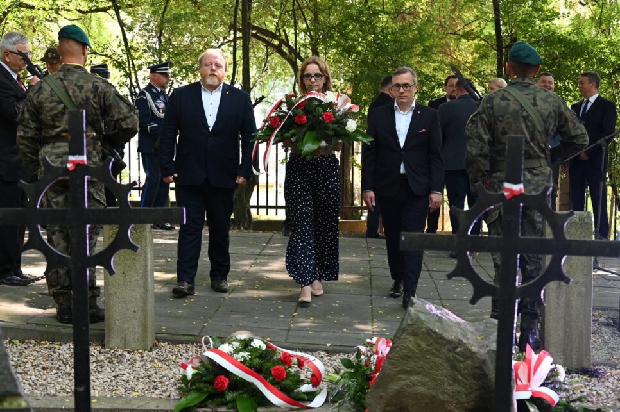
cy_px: 206
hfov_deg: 34.5
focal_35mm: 58
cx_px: 310
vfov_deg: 23.4
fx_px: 998
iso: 1800
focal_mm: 58
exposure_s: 1/200
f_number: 5.6
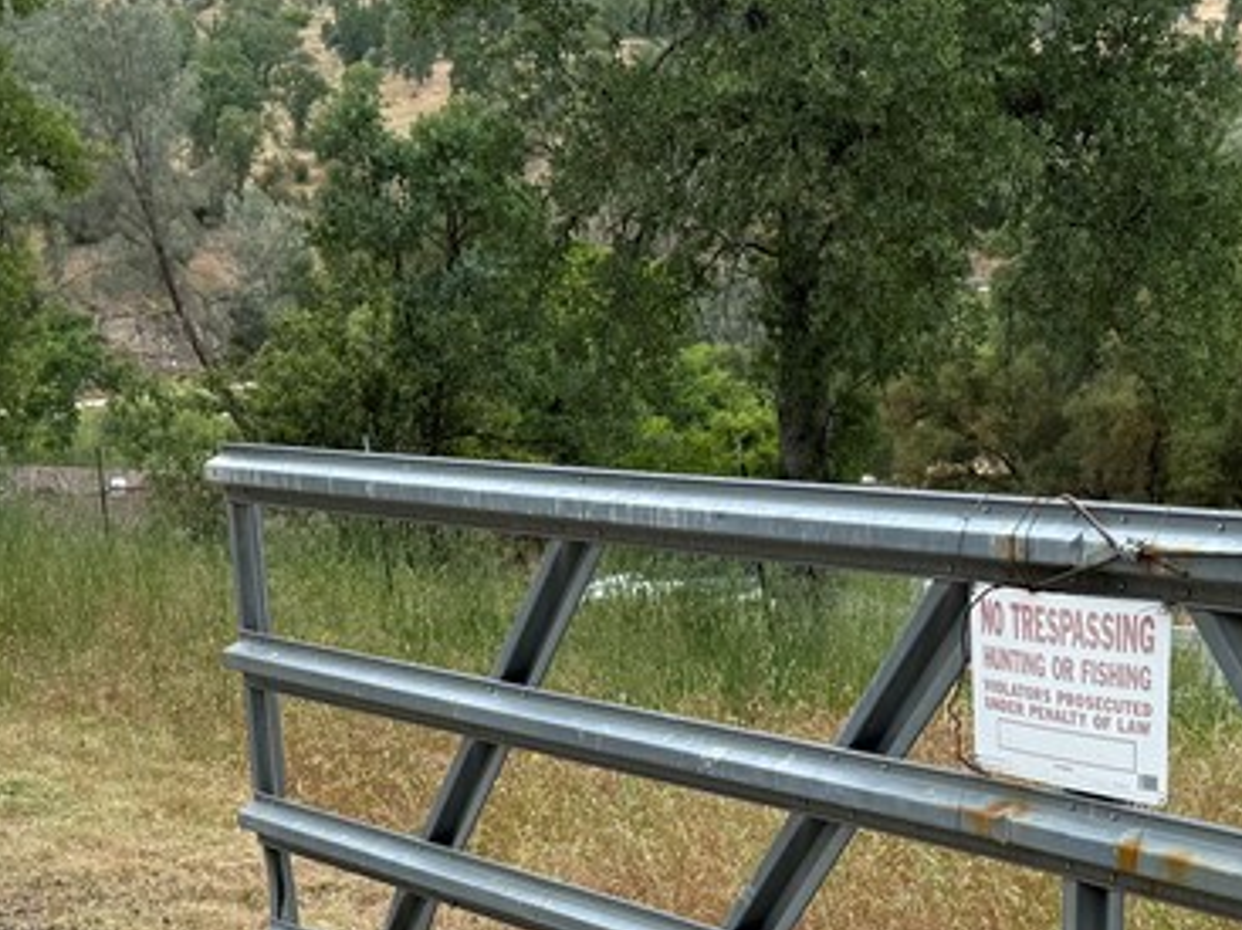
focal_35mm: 67
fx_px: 2403
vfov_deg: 20.8
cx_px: 717
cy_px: 1048
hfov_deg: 28.9
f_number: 1.78
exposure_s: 1/1493
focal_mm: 6.76
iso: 80
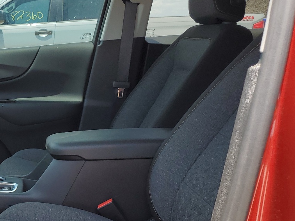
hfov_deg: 31.7
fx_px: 469
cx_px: -14
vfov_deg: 26.2
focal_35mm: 55
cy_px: 166
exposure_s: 1/526
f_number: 1.5
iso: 50
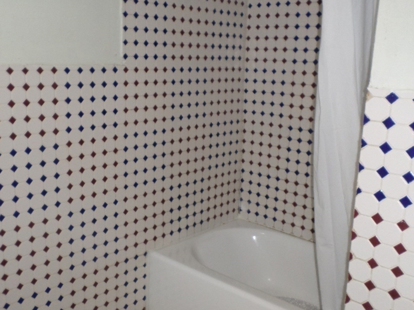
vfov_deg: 38.7
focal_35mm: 37
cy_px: 147
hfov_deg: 50.0
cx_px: 183
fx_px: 443
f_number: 2.5
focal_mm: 4.5
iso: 100
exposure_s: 1/30
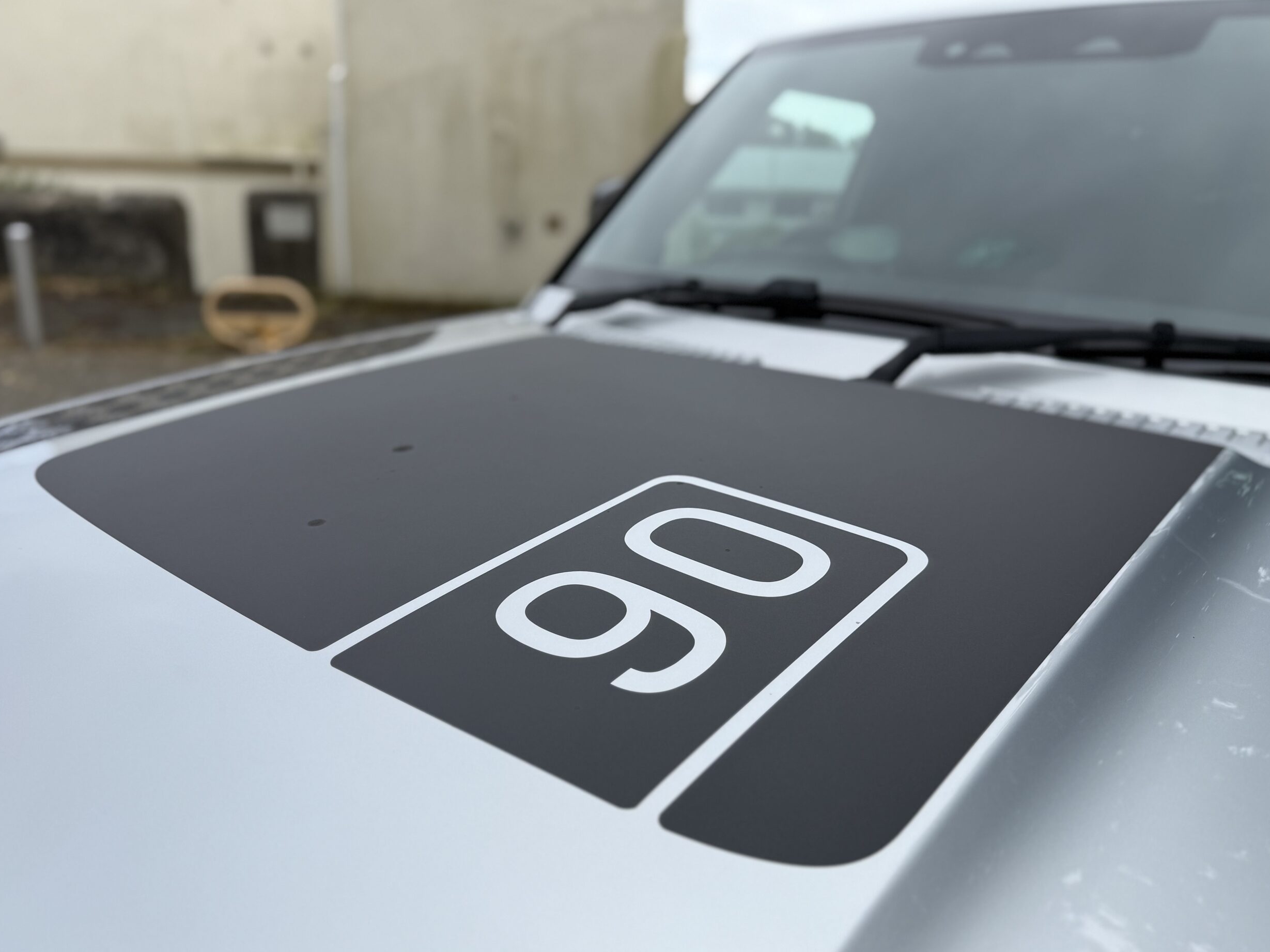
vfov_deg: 54.9
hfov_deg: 69.4
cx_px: 624
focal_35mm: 25
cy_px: 485
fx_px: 917
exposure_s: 1/3425
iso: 80
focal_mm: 6.76
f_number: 1.78
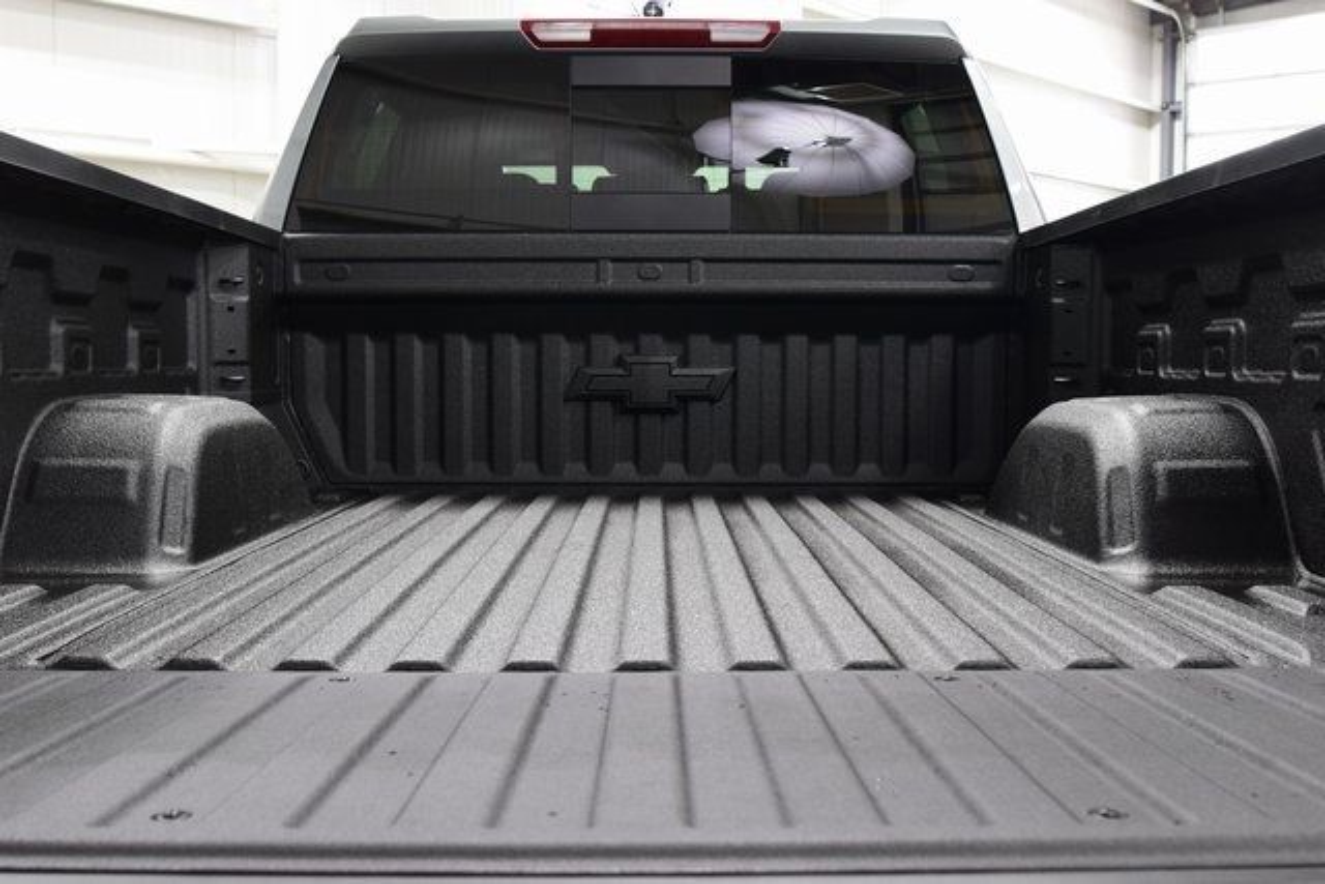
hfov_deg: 53.1
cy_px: 442
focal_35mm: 36
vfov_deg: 36.9
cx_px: 662
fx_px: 1325
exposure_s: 1/15
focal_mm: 24
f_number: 6.3
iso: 1000
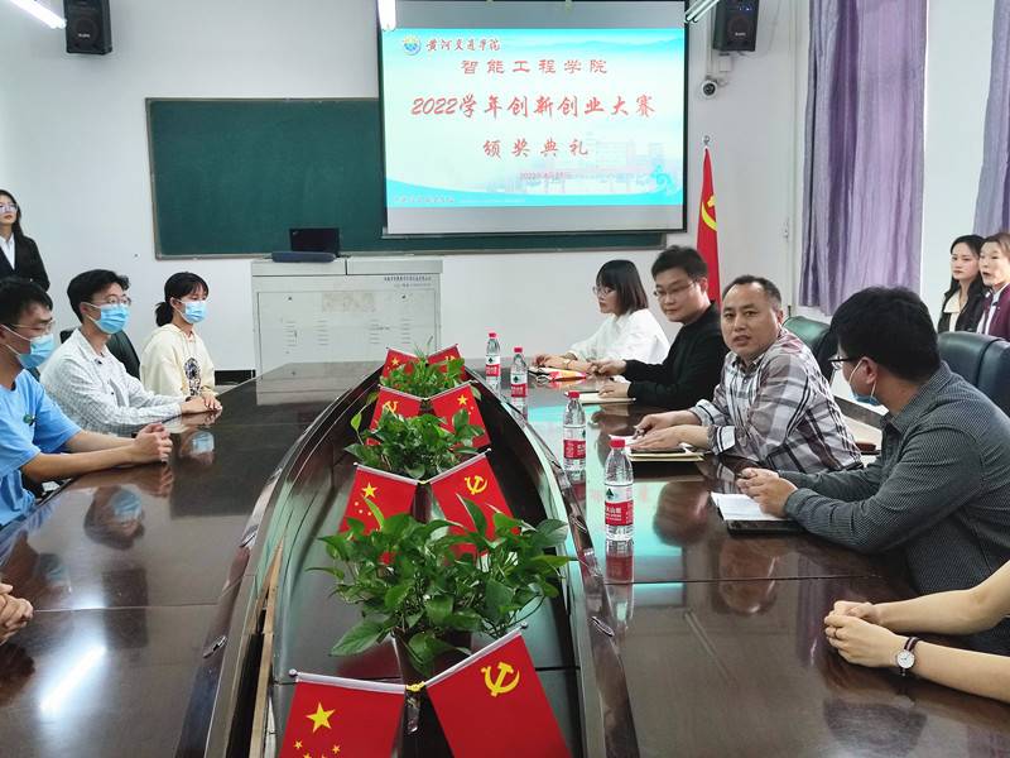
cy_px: 379
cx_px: 505
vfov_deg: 36.8
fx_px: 1138
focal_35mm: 39
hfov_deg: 47.9
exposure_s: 1/100
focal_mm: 6.72
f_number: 1.69
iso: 152
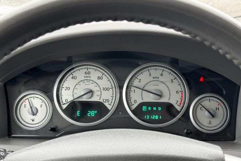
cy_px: 89
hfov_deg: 38.9
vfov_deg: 26.5
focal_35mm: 51
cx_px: 119
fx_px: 342
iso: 80
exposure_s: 1/121
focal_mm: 6.76
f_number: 1.78
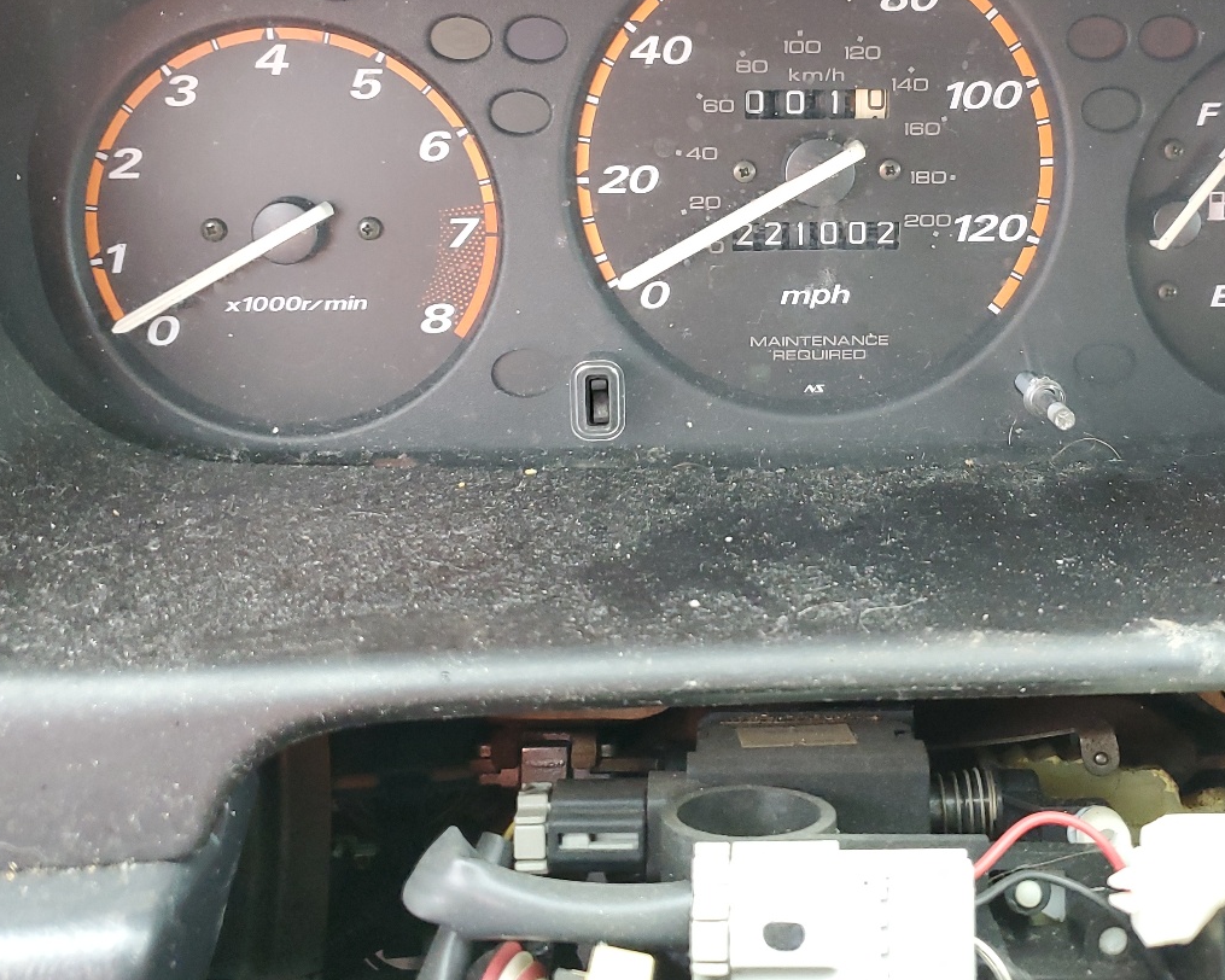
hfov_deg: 45.5
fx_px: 1450
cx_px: 749
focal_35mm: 40
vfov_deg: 36.7
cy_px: 275
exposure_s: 1/60.2
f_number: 1.5
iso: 213
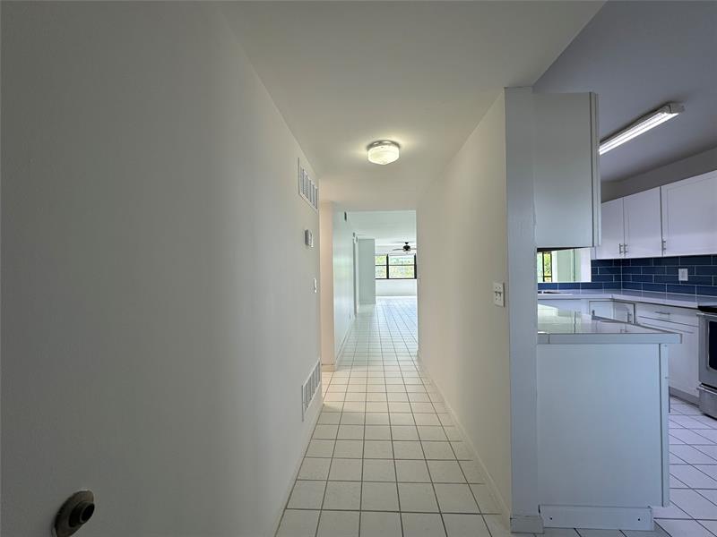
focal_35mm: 14
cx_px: 358
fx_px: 290
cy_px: 268
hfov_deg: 102.1
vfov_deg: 85.7
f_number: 2.2
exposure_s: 1/120
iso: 50
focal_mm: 2.22
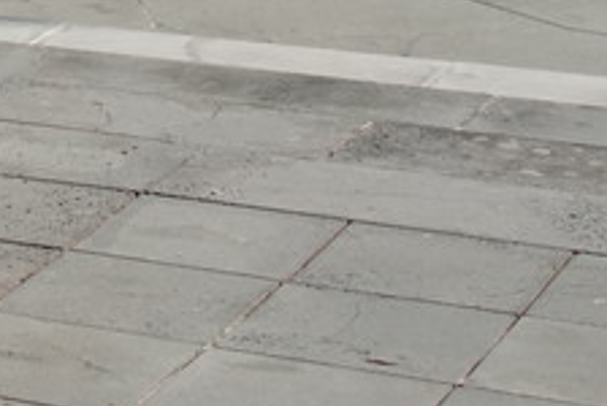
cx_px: -686
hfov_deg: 9.7
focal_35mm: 194
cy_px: -414
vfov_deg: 6.9
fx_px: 3275
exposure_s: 1/1250
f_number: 14
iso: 2500
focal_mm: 34
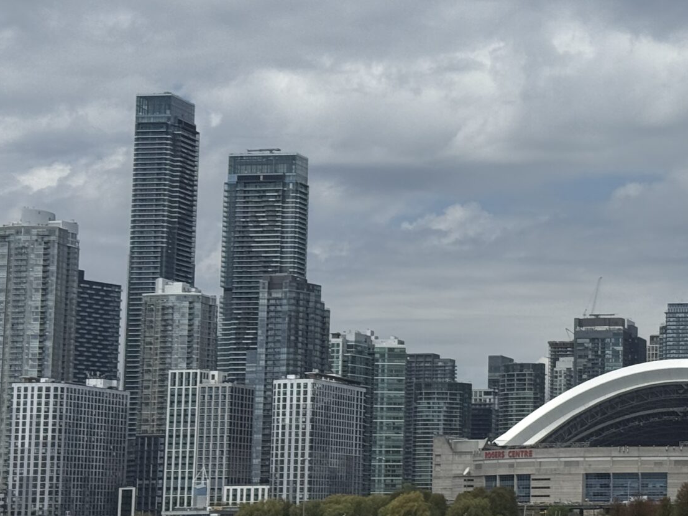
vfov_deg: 13.3
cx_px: 782
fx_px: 2206
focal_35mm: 111
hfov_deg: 17.1
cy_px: 179
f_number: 1.78
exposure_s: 1/11364
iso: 64
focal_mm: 6.76
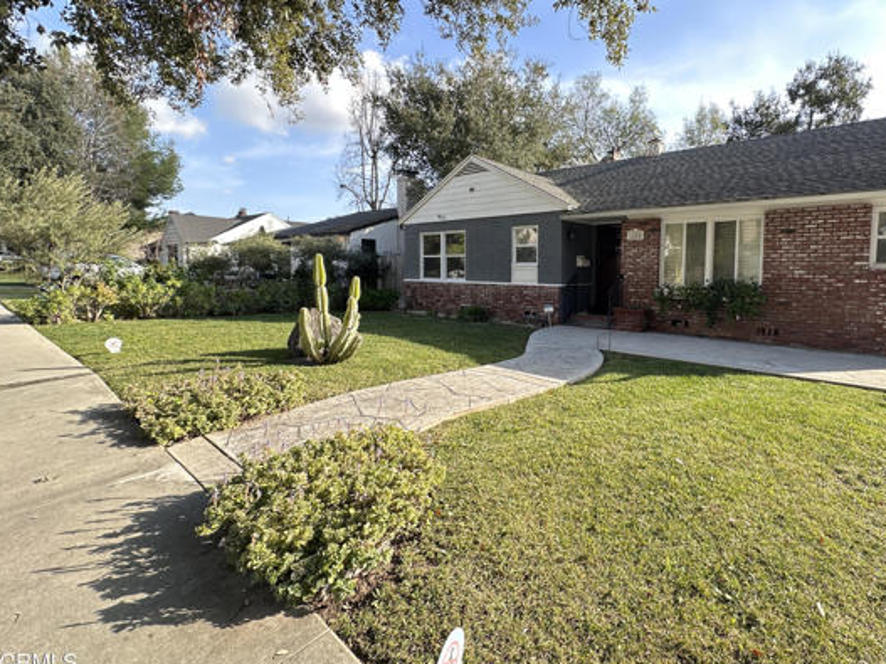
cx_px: 535
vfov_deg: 74.5
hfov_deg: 89.8
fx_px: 435
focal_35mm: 17
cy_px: 296
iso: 40
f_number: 2.2
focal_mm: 2.22
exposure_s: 1/183
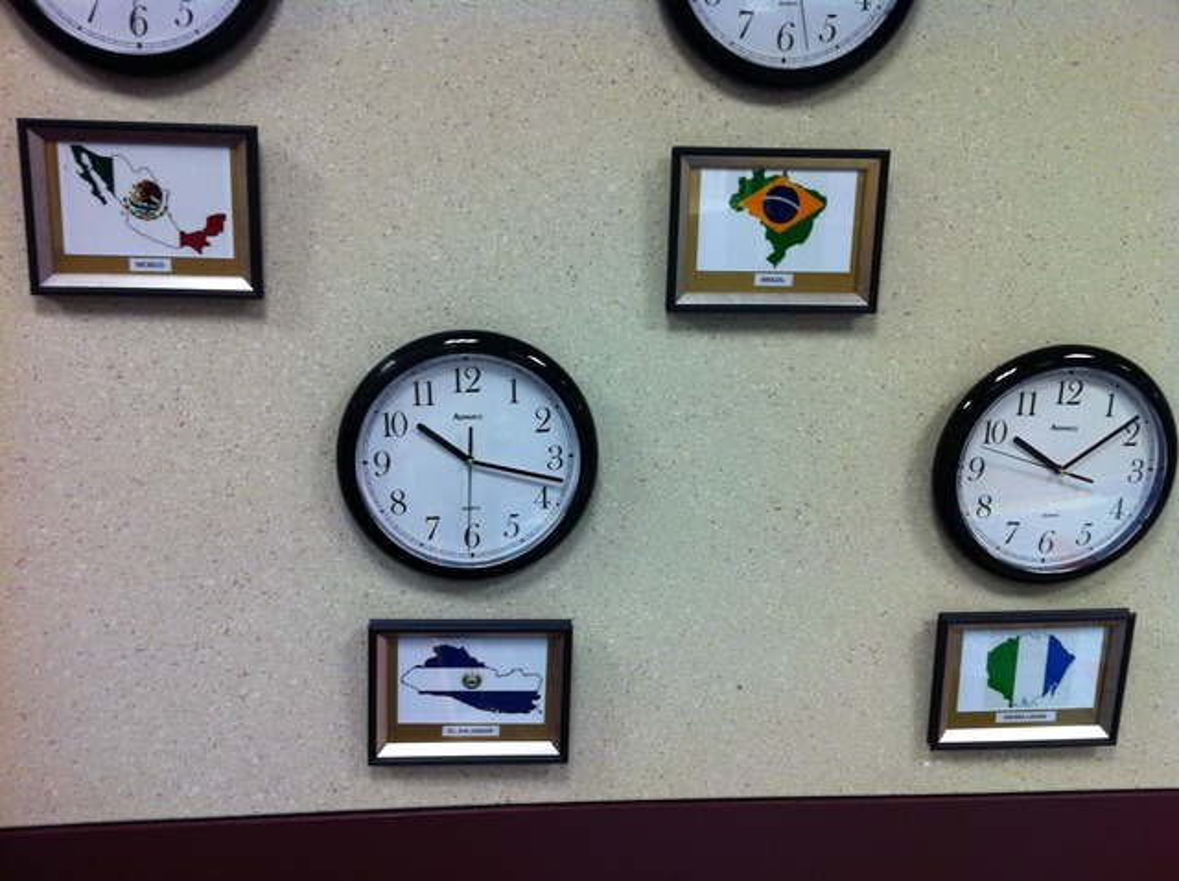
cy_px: 440
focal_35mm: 35
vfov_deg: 40.6
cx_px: 590
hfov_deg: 52.7
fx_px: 1190
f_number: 2.8
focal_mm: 3.85
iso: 100
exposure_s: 1/15
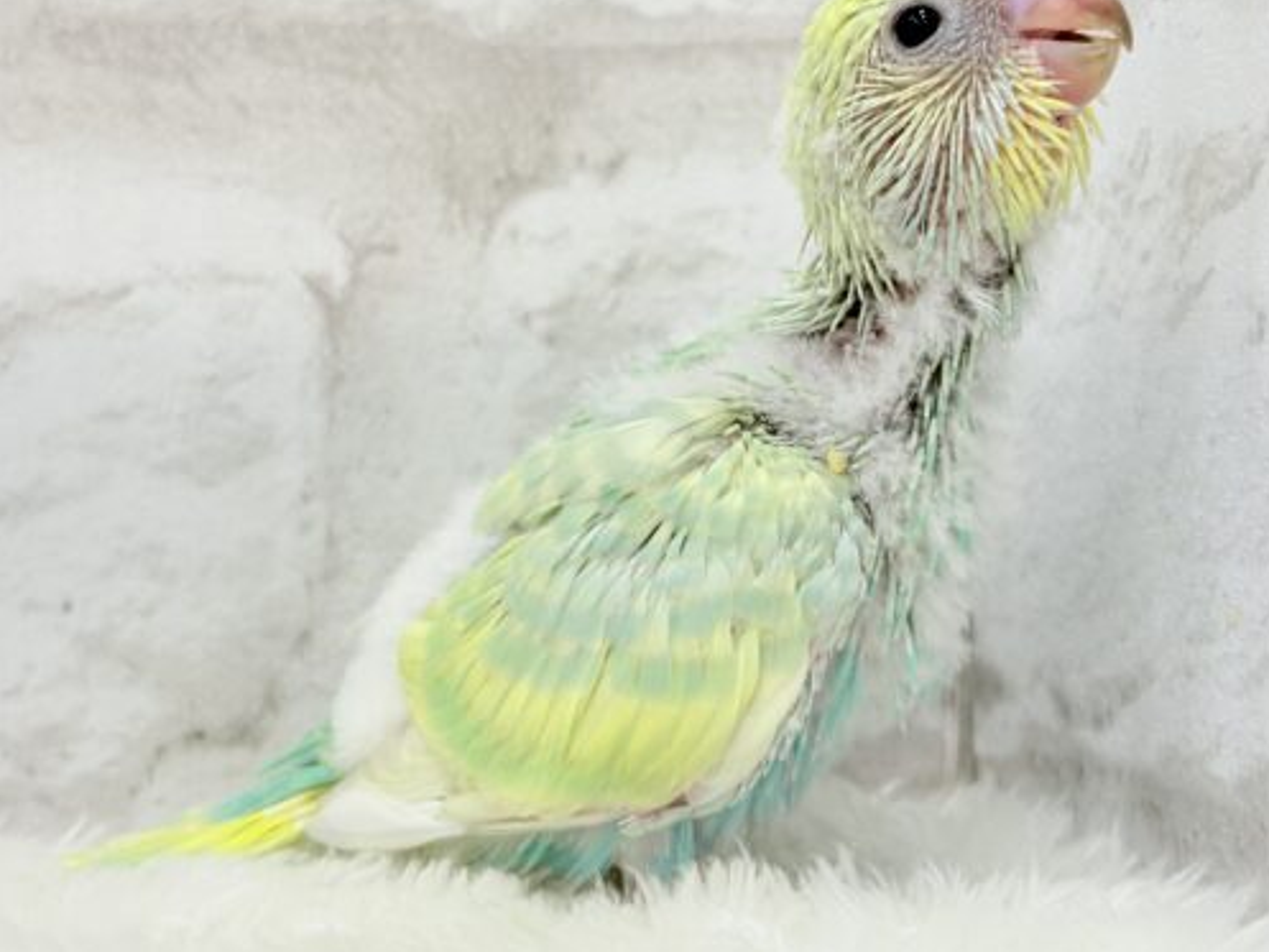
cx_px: 631
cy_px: 352
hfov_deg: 29.0
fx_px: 2457
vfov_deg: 21.9
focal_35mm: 67
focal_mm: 5.96
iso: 40
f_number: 1.6
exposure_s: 1/50
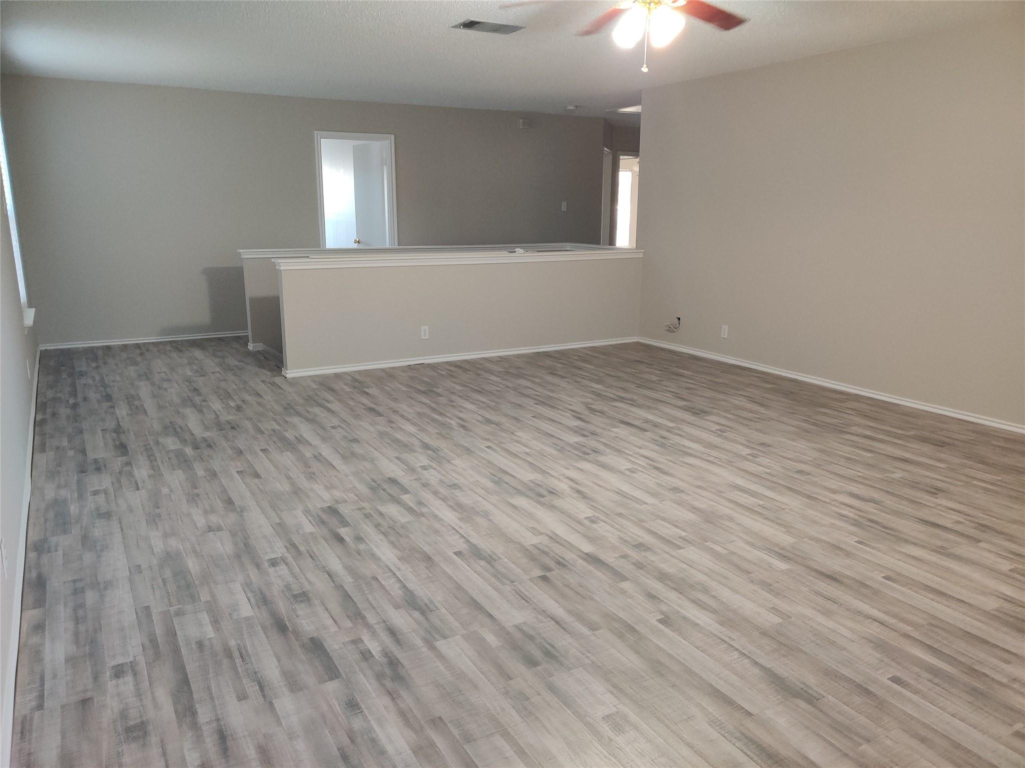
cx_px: 512
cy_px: 384
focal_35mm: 27
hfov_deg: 65.3
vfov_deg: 51.4
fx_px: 799
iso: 1250
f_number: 1.65
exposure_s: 1/100
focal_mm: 4.75
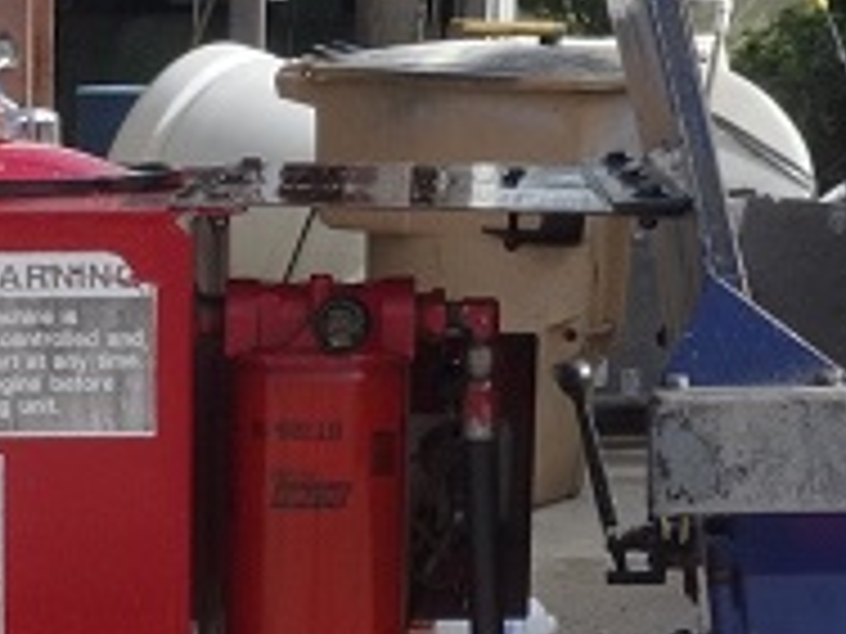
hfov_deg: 8.5
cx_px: -688
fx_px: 5474
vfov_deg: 6.5
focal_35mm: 224
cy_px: 980
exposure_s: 1/80
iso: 125
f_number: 11
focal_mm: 12.03
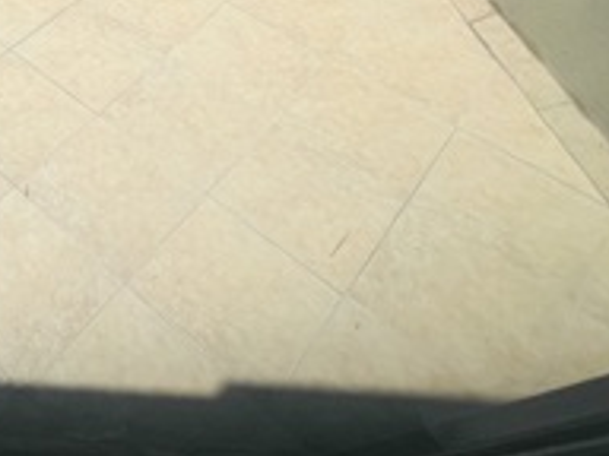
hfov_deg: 43.0
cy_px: 62
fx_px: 545
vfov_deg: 42.4
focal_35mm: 31
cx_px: -84
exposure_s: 1/1429
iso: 32
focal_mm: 1.57
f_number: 1.8
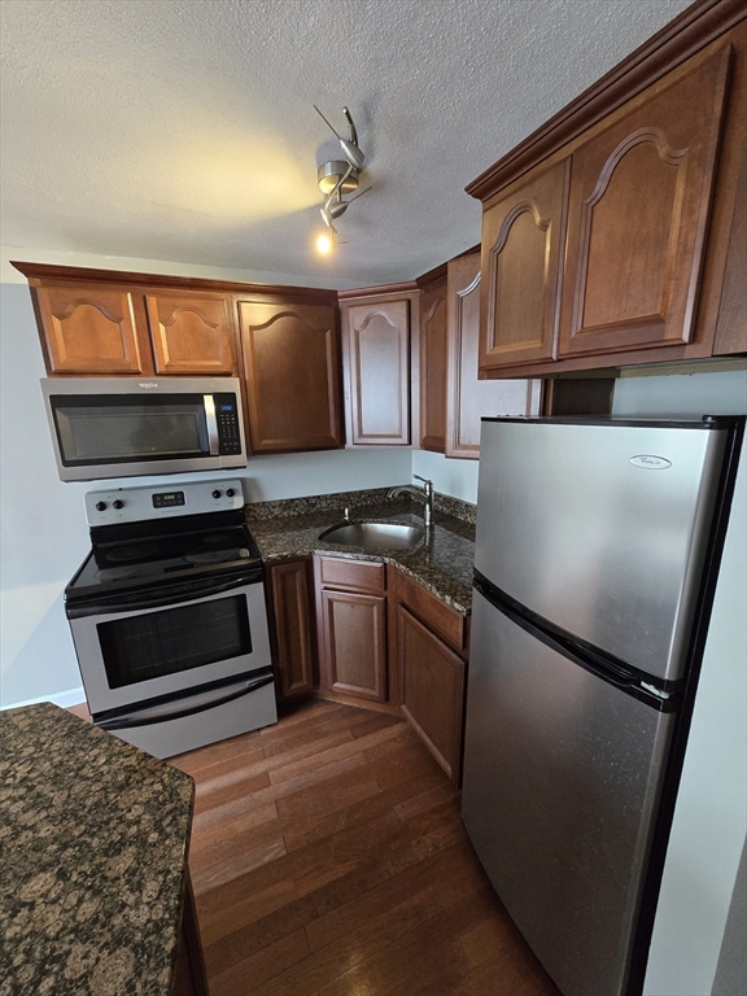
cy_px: 498
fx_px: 374
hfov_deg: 89.9
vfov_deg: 106.2
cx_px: 374
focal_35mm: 13
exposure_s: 1/60
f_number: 2.2
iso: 640
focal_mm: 2.2
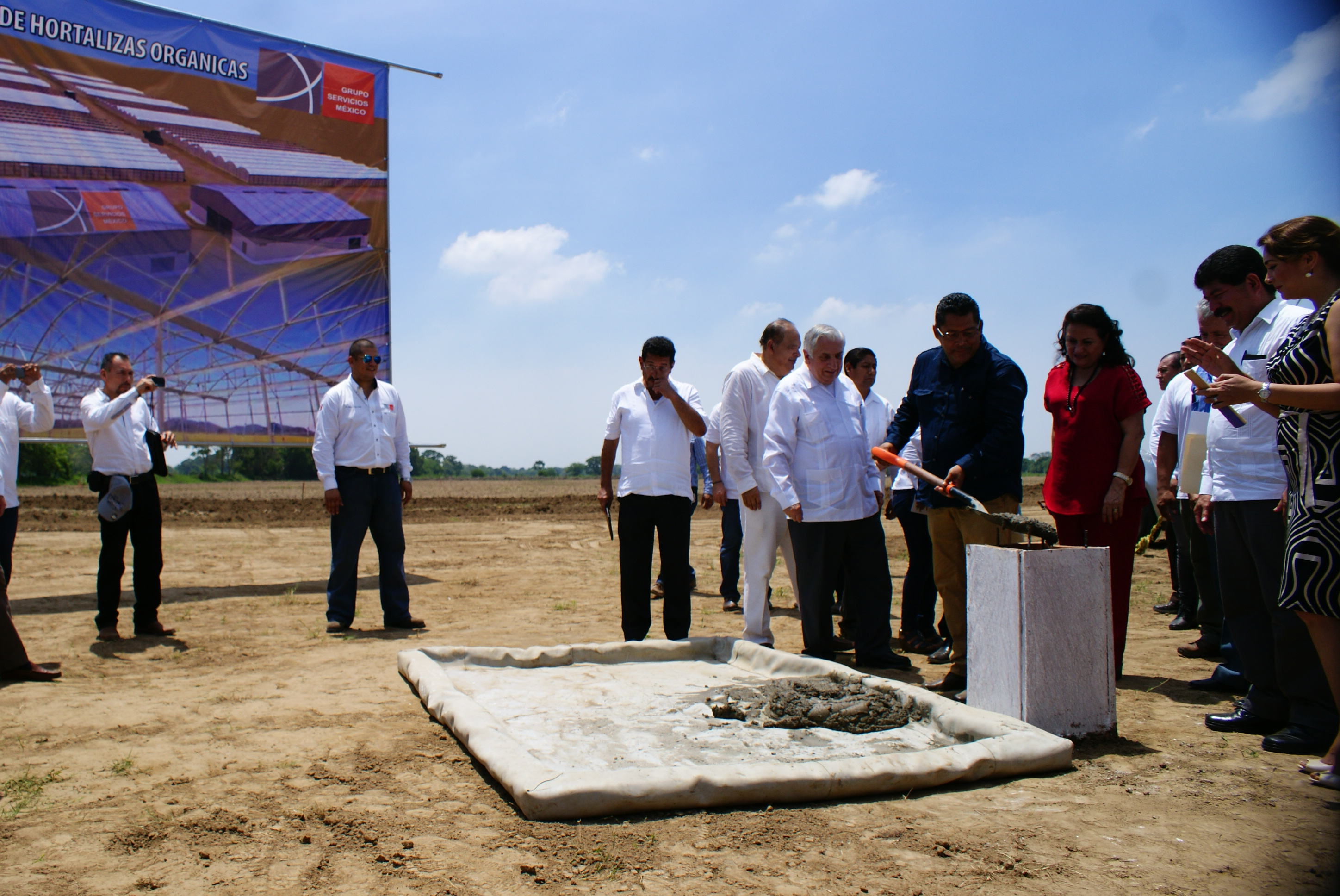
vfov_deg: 48.0
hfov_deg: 67.3
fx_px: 1006
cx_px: 670
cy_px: 448
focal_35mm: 27
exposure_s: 1/2000
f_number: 5.6
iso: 200
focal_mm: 18
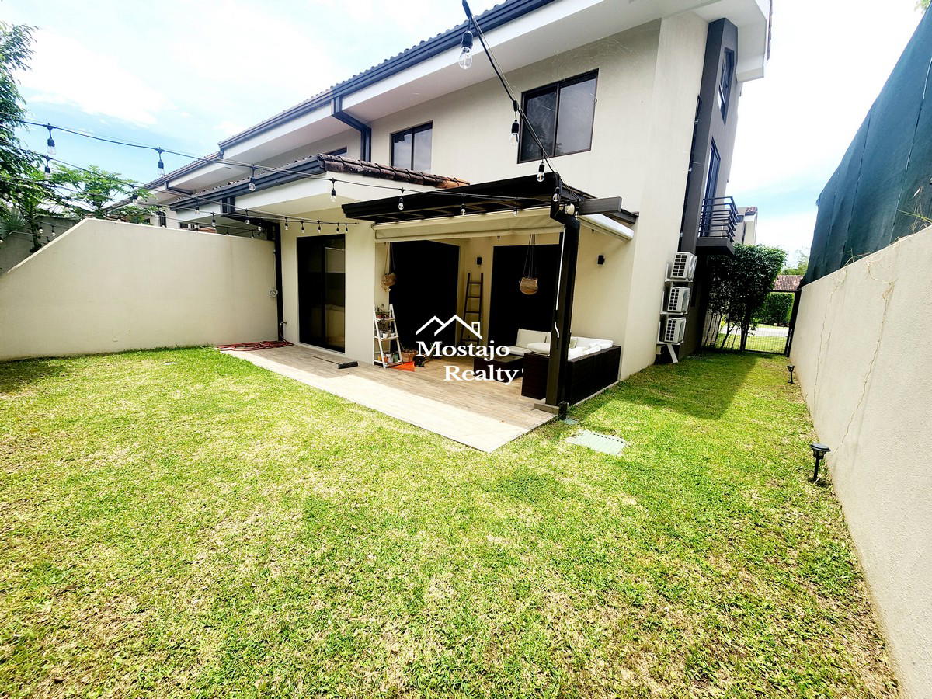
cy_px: 350
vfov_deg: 89.9
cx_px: 466
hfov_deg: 106.2
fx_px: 350
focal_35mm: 13
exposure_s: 1/1529
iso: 50
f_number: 2.2
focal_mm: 2.2
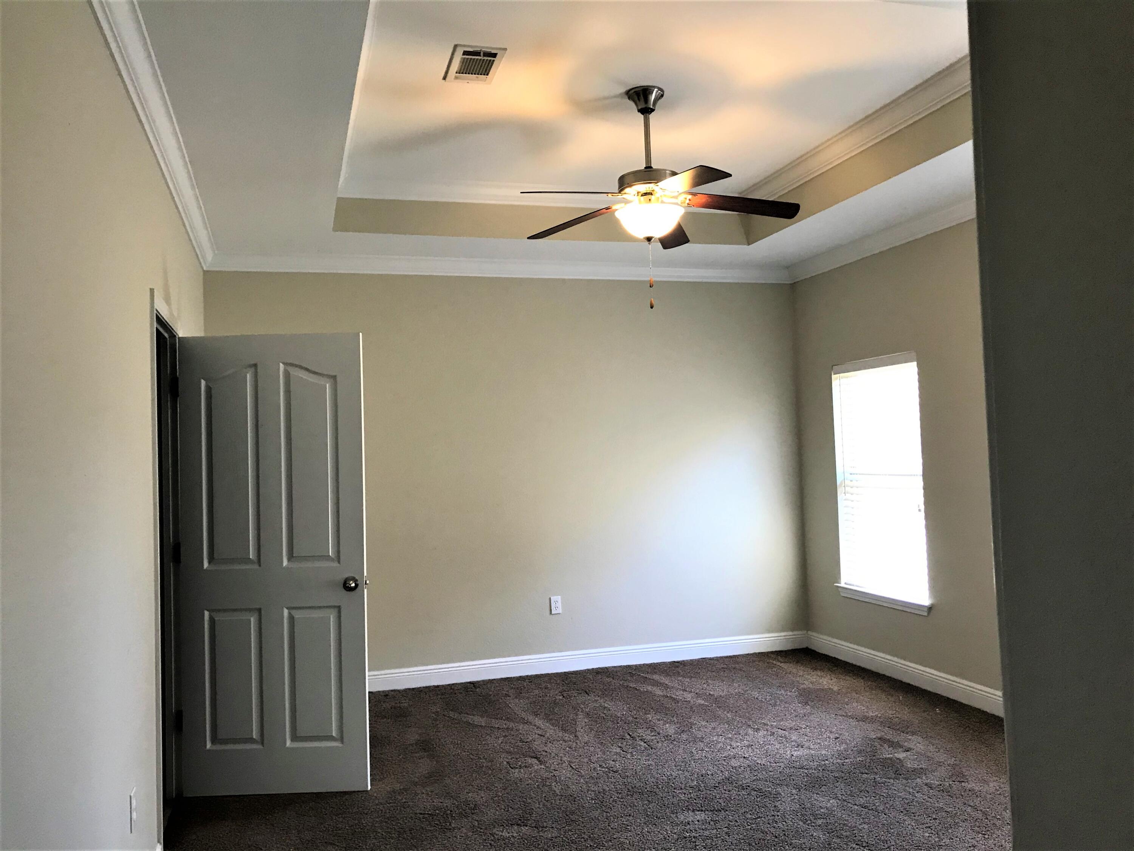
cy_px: 426
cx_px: 567
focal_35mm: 28
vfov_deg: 49.7
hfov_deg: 63.4
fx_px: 917
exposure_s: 1/30
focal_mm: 3.99
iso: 40
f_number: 1.8
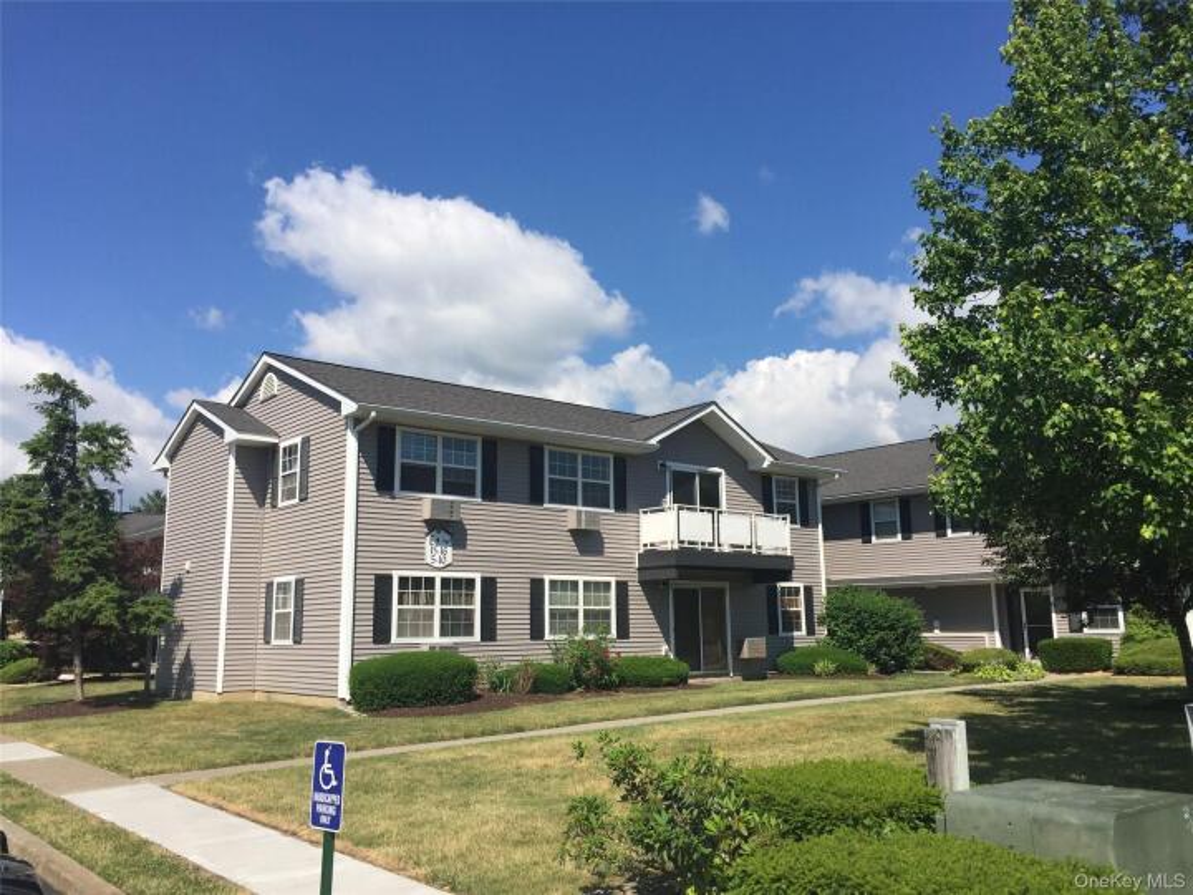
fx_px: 999
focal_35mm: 29
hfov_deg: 61.7
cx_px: 596
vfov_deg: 48.2
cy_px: 448
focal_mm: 4.15
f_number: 2.2
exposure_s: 1/2639
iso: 32
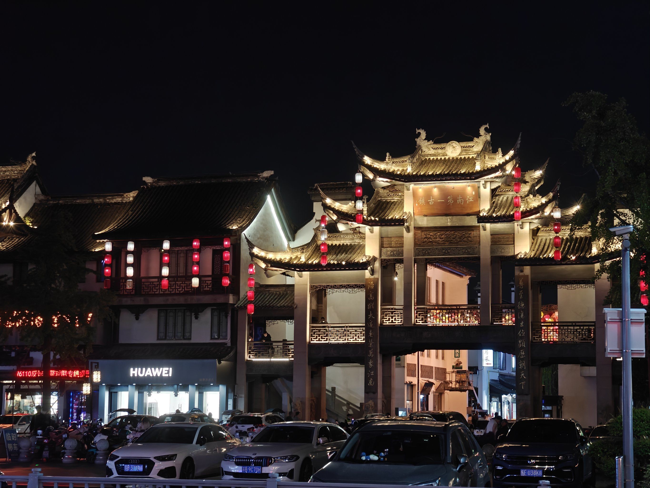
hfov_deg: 27.8
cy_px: 244
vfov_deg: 21.0
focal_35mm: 70
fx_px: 1314
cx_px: 325
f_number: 2.6
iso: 800
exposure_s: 1/33
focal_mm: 13.3
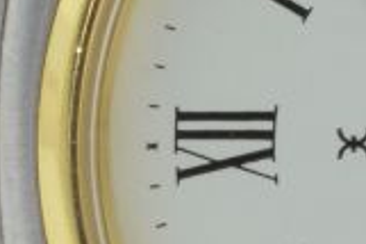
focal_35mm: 976
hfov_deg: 2.1
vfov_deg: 1.4
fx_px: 9913
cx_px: 486
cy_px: 59
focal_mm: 105
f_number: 32
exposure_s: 1/25
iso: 1250
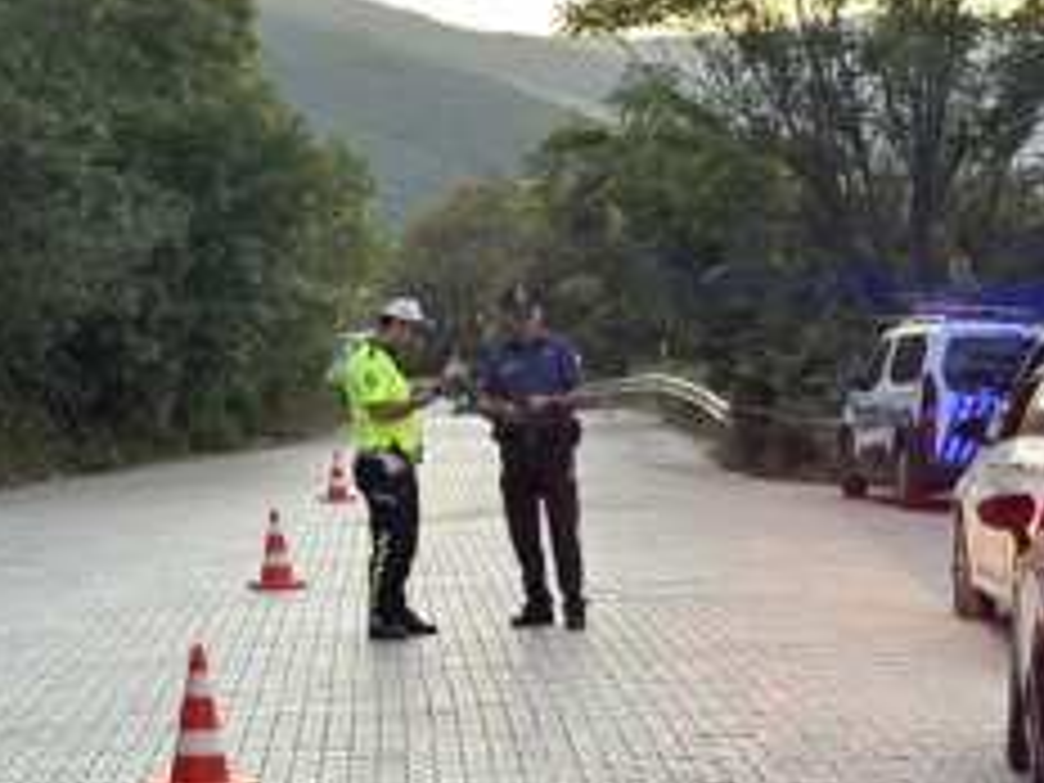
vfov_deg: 12.7
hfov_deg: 16.7
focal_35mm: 116
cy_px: 544
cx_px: 945
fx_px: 3498
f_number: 1.78
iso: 320
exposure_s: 1/60
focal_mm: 6.86
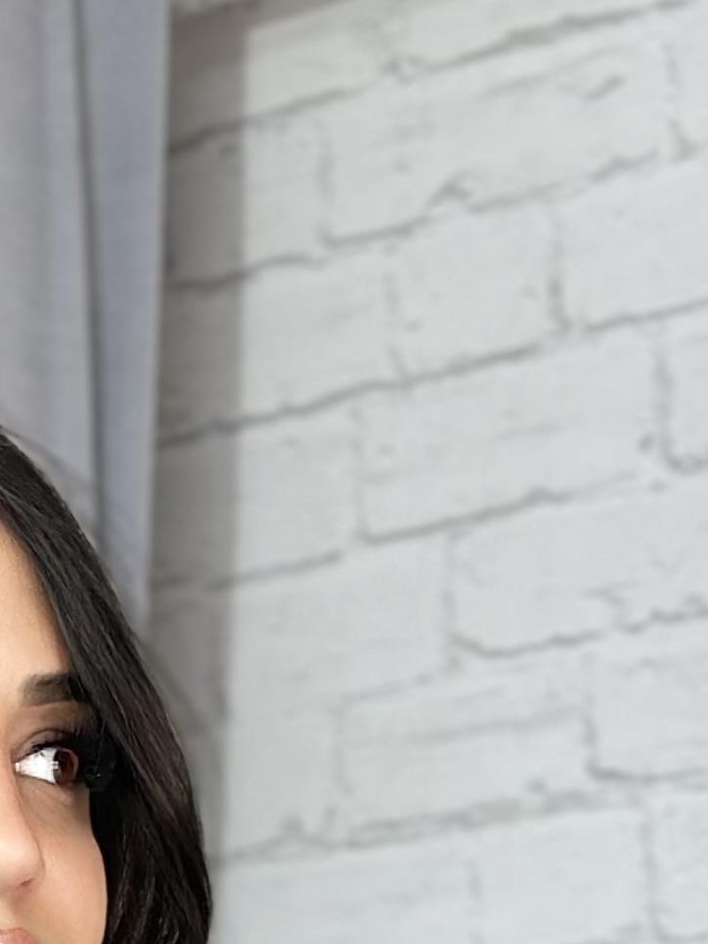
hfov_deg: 7.3
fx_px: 5506
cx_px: -18
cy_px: 1908
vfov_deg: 9.2
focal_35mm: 202
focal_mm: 6.86
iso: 64
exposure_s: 1/100
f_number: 1.78
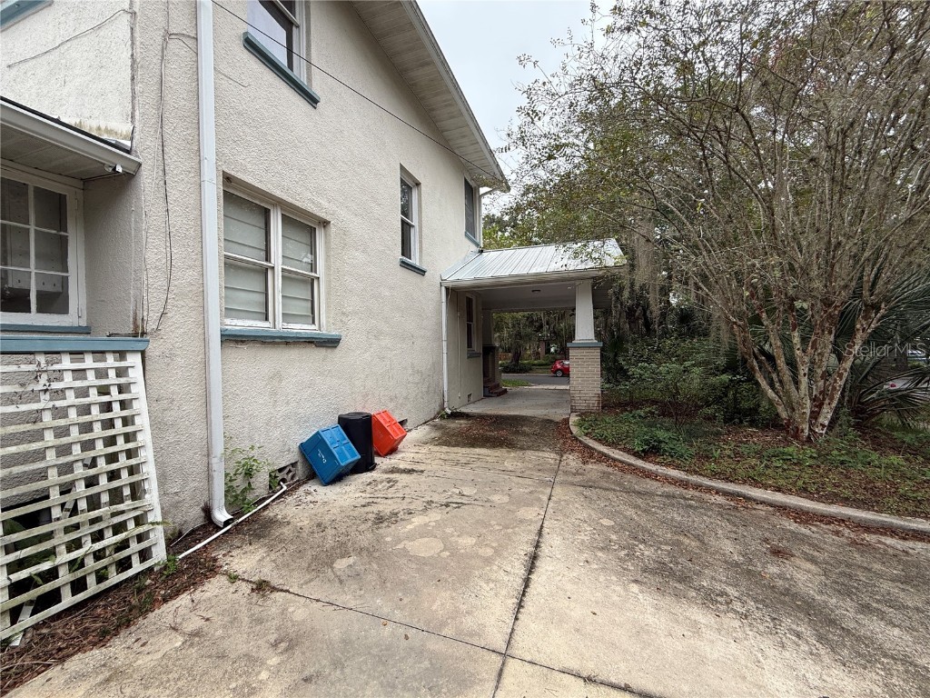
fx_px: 376
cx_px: 465
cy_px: 349
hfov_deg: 102.1
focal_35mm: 14
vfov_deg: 85.7
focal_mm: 2.22
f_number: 2.2
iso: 50
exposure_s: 1/298
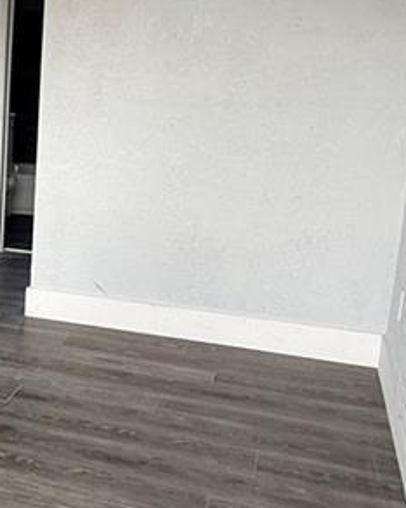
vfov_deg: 33.6
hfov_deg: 23.3
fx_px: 842
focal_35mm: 56
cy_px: 224
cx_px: -153
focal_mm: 2.22
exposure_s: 1/111
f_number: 2.2
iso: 50
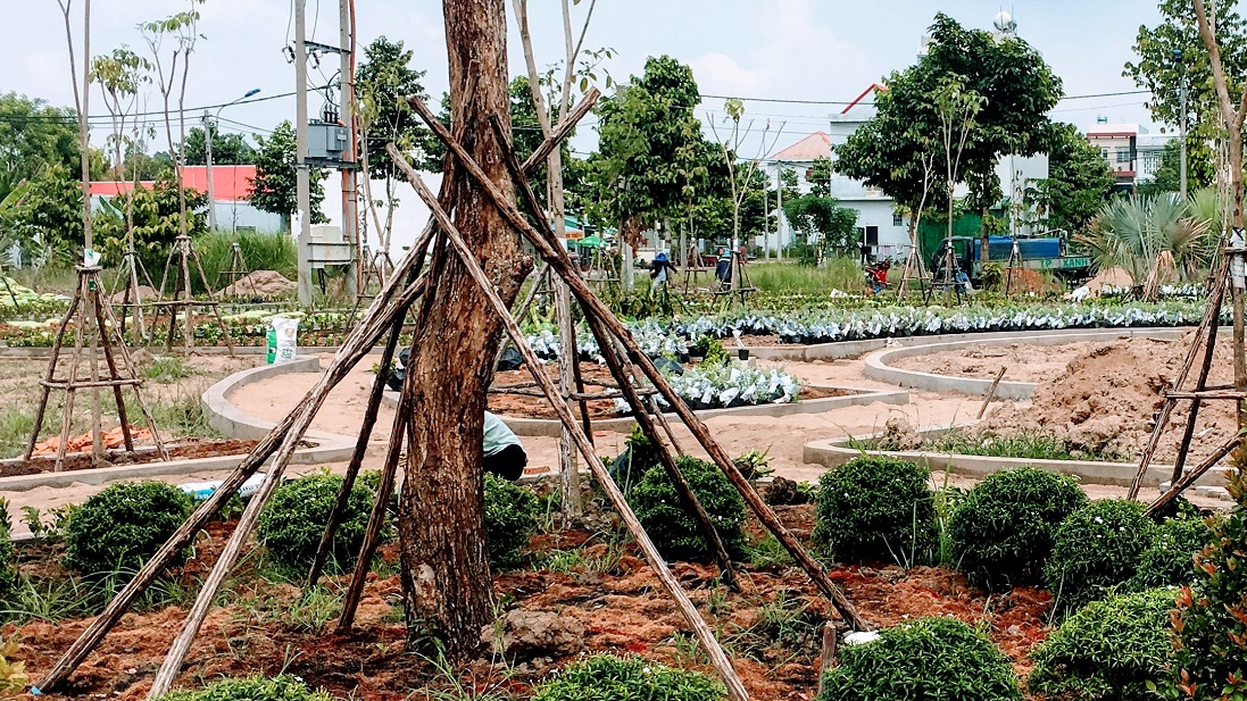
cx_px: 968
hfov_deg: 34.5
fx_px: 1951
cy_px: 409
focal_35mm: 59
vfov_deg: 20.4
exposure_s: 1/1748
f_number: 2.2
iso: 25
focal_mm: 4.15
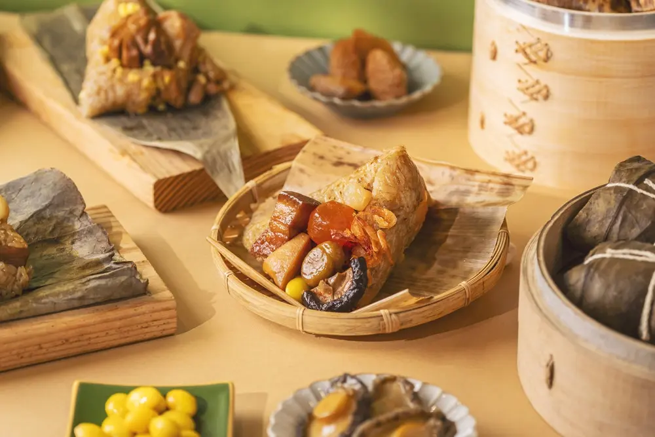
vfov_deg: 11.8
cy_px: 218
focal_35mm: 116
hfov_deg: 17.6
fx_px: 2111
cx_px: 328
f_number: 4.5
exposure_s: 1/320
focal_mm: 116
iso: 1000
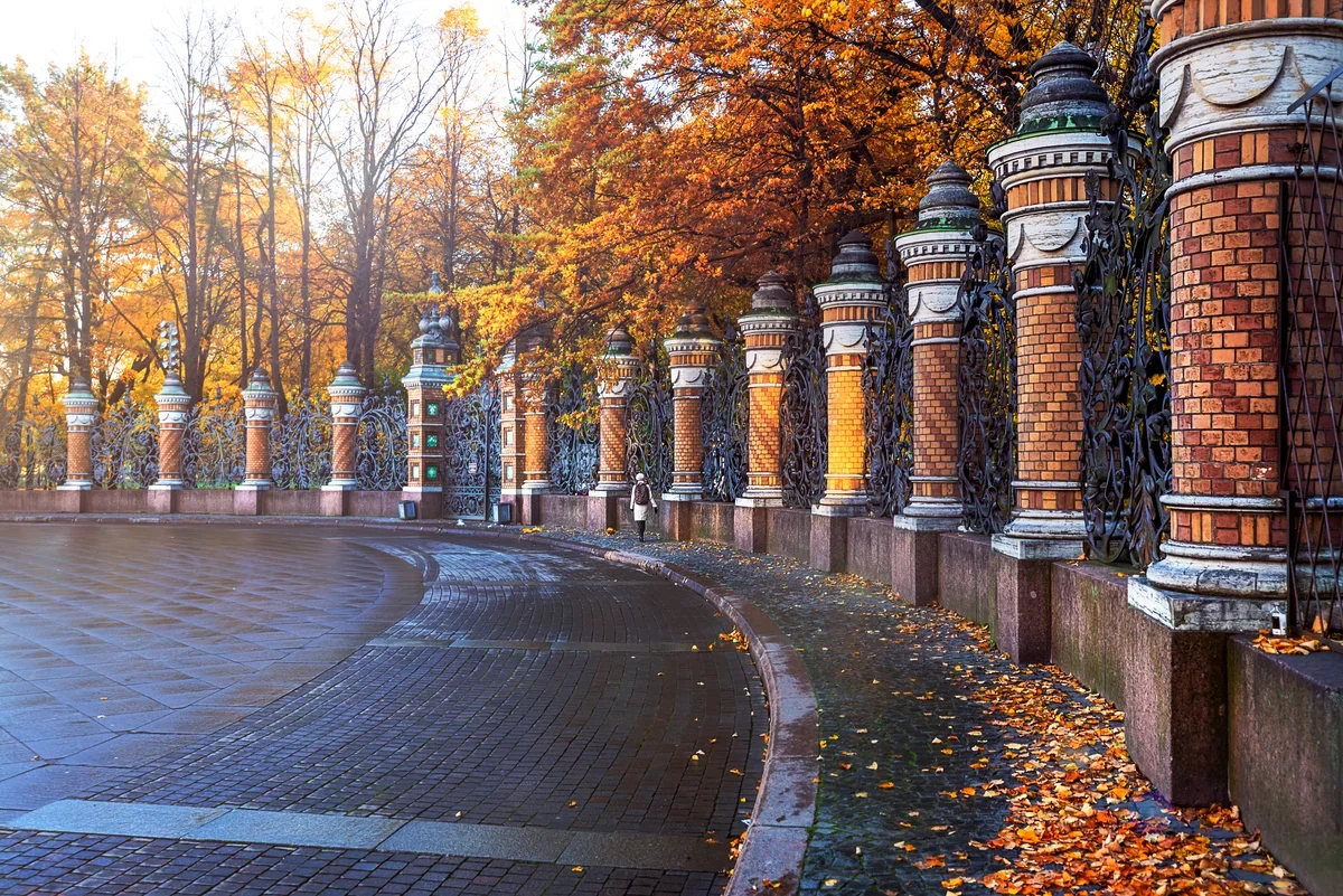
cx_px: 672
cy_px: 448
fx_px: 1306
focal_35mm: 35
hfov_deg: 54.4
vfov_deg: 37.9
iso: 400
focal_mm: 35
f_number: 4
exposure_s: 1/320
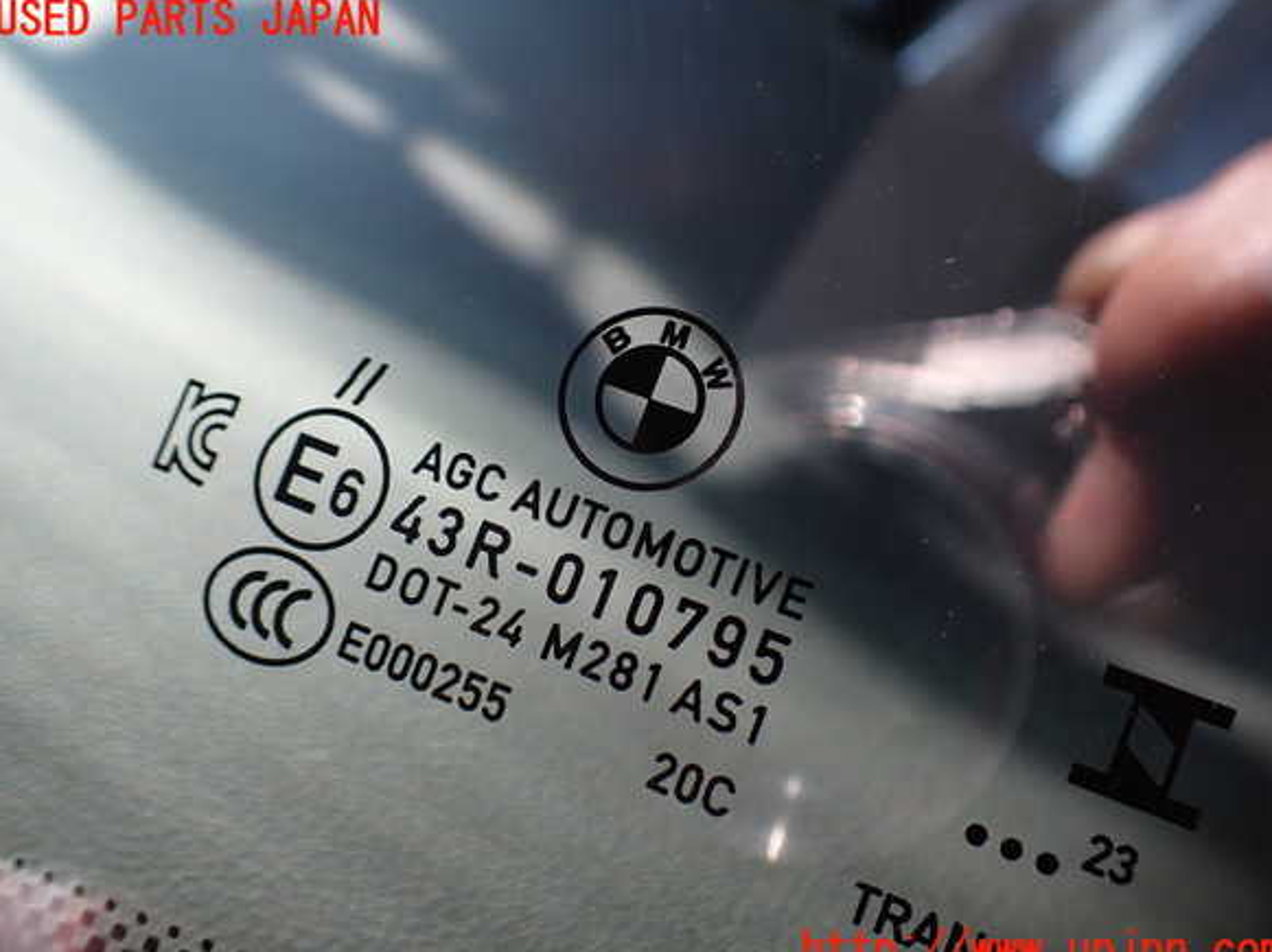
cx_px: 639
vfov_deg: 45.4
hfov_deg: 58.4
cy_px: 486
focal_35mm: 31
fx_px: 1138
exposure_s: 1/200
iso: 100
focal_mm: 5.4
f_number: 2.3
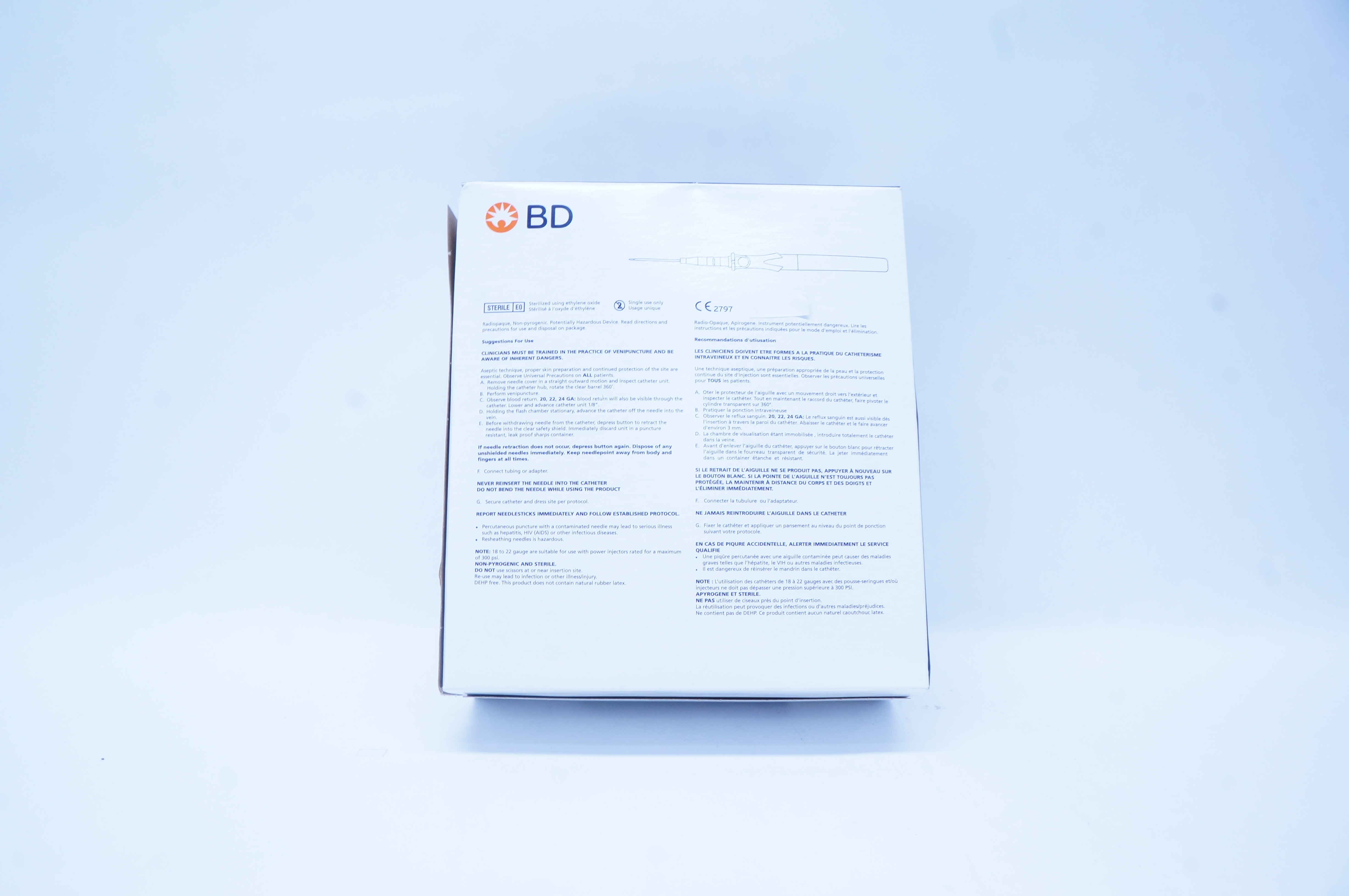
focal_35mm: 27
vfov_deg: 47.8
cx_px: 674
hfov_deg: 67.4
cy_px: 448
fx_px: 1011
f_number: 11
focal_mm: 18
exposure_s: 1/10
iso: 400
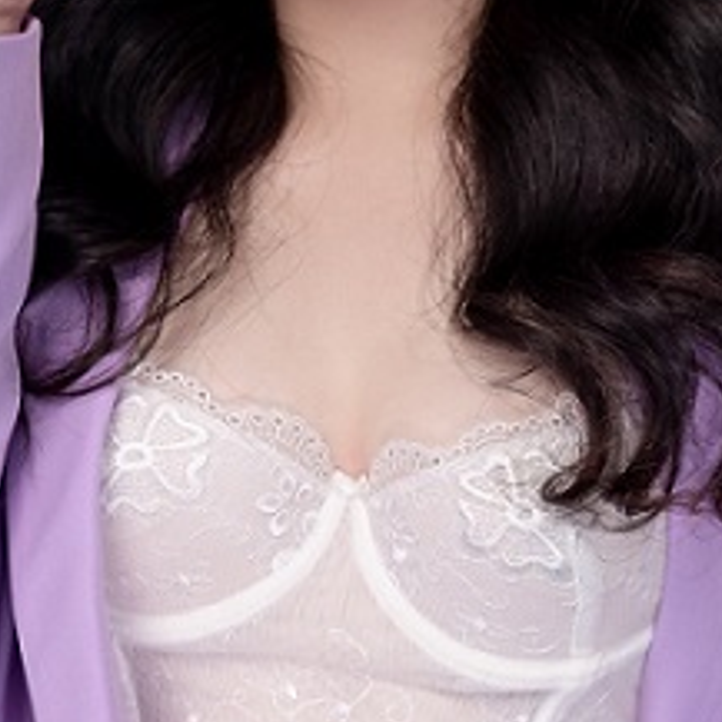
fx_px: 4837
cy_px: 745
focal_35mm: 205
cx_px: 556
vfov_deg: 8.5
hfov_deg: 8.5
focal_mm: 50
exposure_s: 1/100
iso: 500
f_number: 5
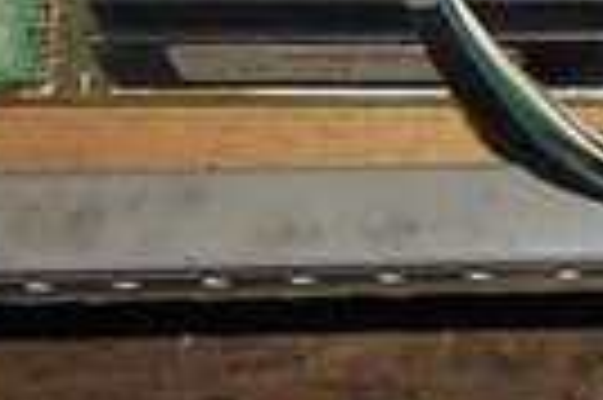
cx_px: 940
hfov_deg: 19.8
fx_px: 1455
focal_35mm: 87
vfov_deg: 15.7
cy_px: 175
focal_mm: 4.5
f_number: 3.2
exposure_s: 1/25
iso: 125
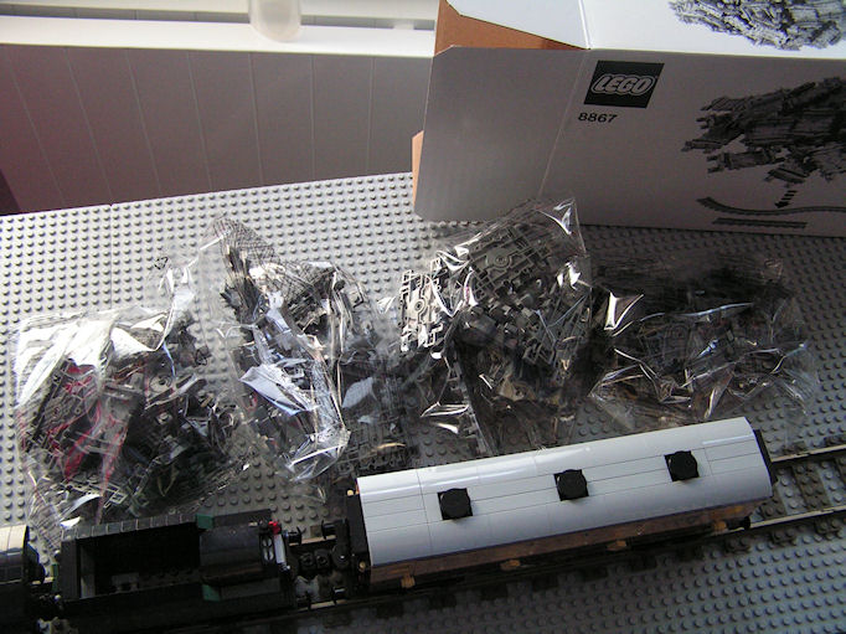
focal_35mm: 38
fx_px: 928
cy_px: 317
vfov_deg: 37.7
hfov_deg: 49.0
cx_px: 423
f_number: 2.8
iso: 125
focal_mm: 6.3
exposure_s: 1/50
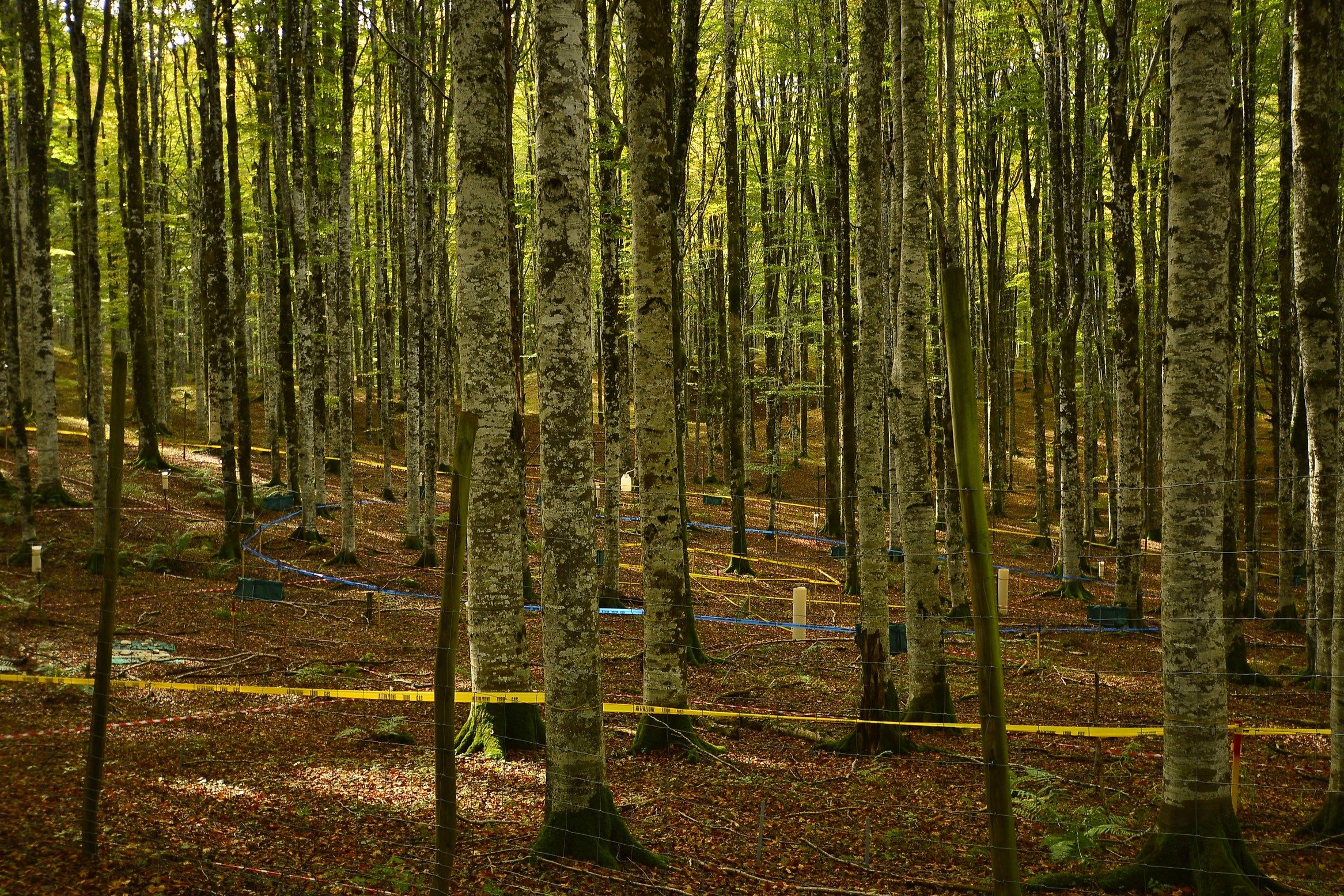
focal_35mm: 37
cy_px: 458
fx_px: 1381
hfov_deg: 51.9
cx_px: 660
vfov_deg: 35.9
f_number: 5.6
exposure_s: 1/25
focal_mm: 24
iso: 100
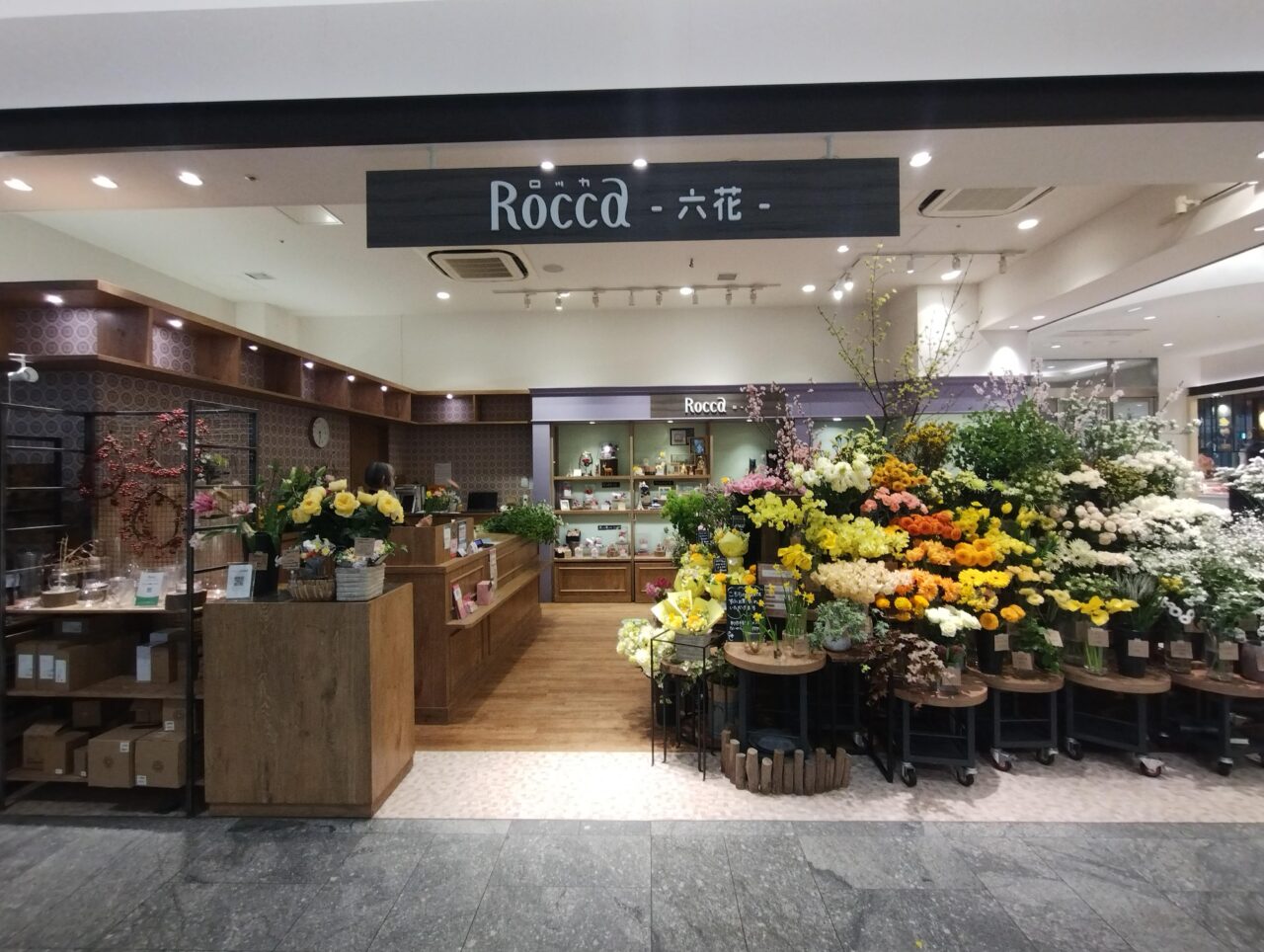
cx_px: 632
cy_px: 476
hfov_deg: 94.4
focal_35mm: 16
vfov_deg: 78.3
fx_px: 585
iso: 188
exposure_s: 1/33.3
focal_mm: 1.66
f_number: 2.2
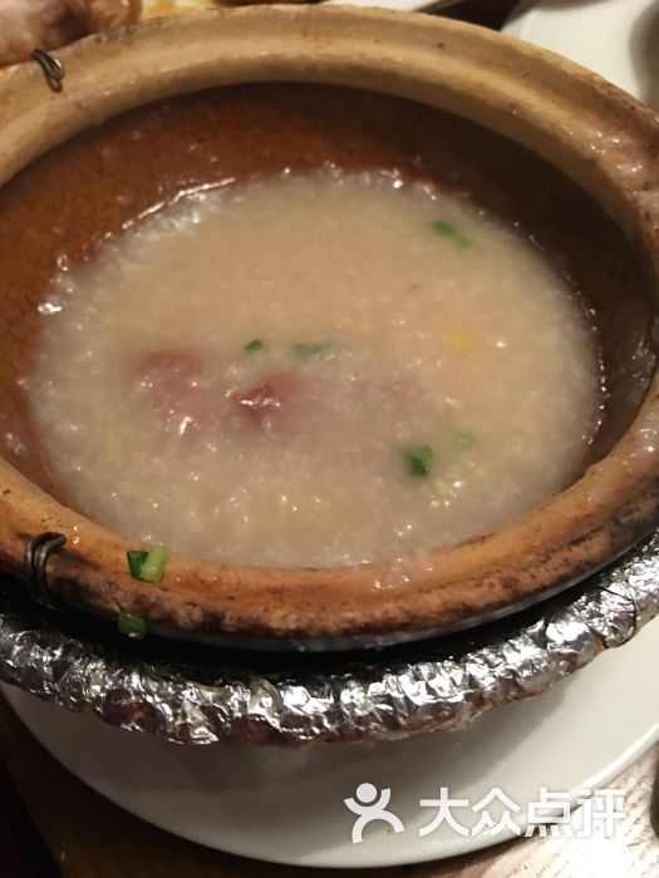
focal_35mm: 29
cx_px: 330
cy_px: 439
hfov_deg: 48.2
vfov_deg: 61.7
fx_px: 736
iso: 100
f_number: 2.2
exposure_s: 1/8
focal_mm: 4.15
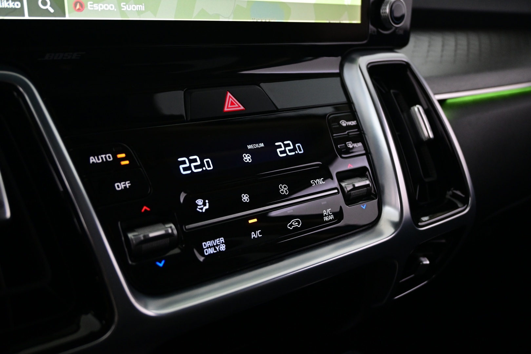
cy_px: 177
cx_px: 266
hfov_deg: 52.2
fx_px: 542
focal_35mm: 37
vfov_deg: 36.2
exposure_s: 1/40
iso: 1800
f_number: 4.2
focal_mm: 24.5
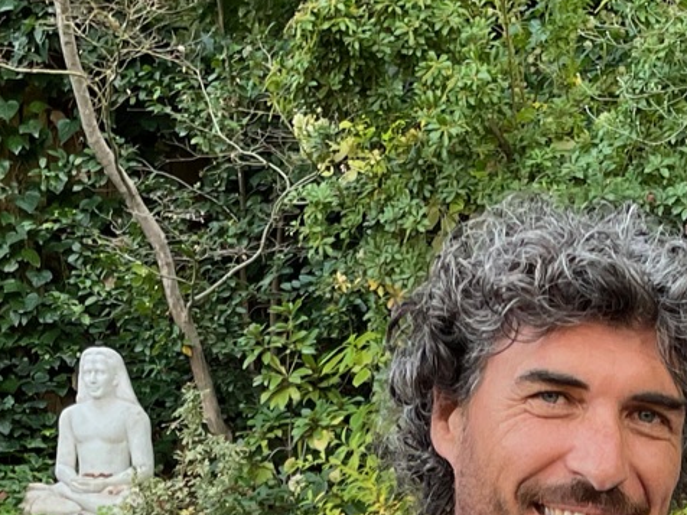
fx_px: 2223
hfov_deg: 17.3
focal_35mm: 112
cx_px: 617
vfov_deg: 11.7
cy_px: 1078
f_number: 1.6
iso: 50
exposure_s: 1/121
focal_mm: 4.2
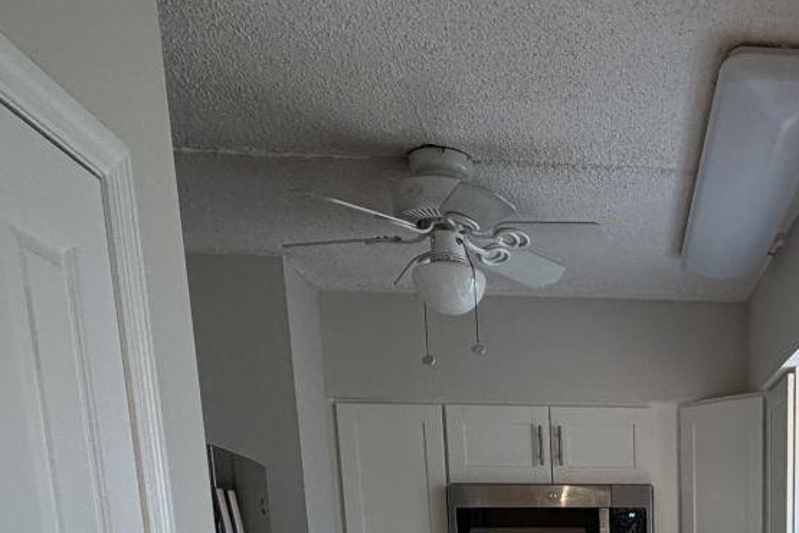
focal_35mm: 42
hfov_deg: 42.5
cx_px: 720
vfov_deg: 25.7
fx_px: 932
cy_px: 752
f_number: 2.2
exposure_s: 1/60
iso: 250
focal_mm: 2.22
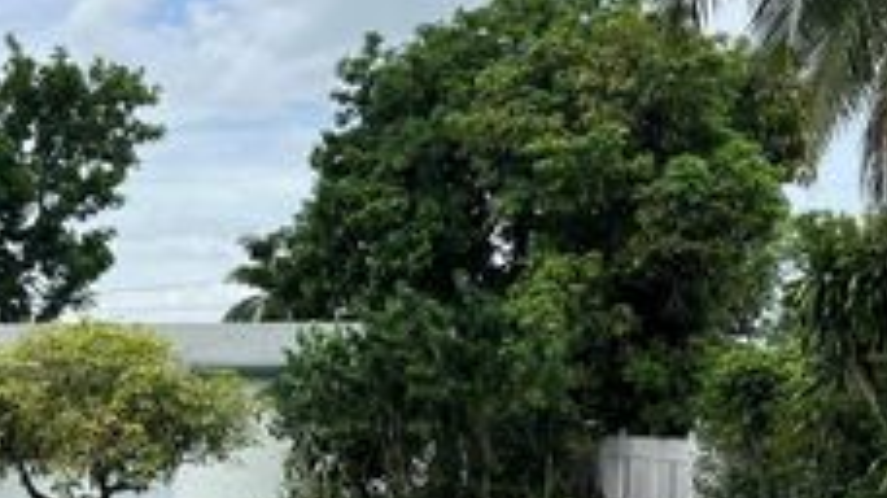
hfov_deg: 30.7
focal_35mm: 62
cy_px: 445
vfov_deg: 19.1
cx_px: -54
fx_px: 1458
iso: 50
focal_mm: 5.7
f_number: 1.5
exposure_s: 1/3460
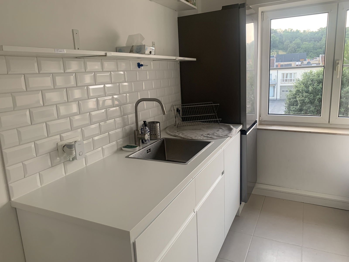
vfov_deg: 53.1
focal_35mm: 26
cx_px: 174
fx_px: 262
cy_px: 131
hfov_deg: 67.3
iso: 100
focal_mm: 4.25
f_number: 1.8
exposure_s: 1/61
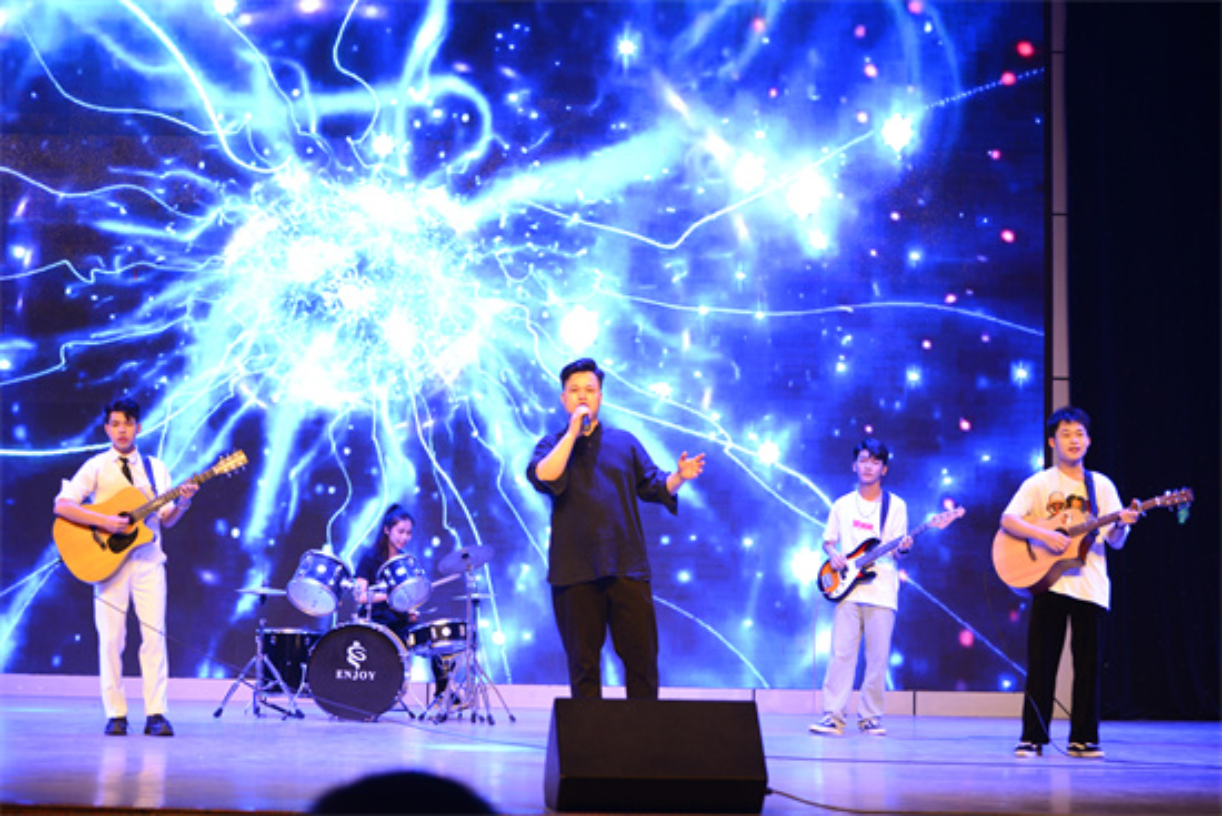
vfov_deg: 18.2
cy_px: 408
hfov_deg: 27.0
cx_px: 611
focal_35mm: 75
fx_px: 2546
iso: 800
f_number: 4.5
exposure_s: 1/80
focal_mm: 75
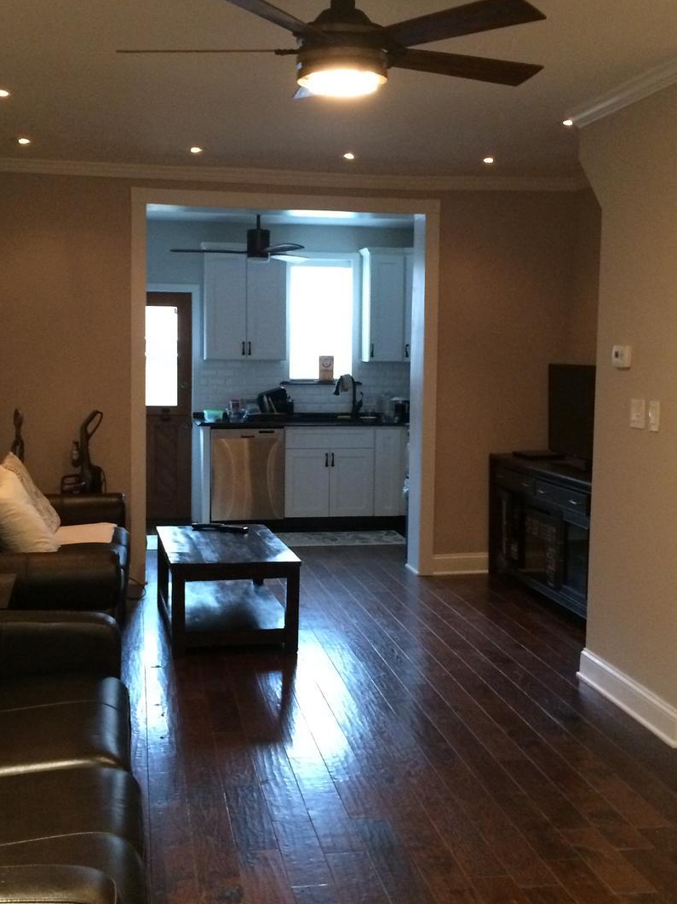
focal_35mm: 42
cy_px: 458
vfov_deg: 44.8
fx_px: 1096
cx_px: 328
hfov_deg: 34.3
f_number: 2.2
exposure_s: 1/15
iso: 320
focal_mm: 4.15
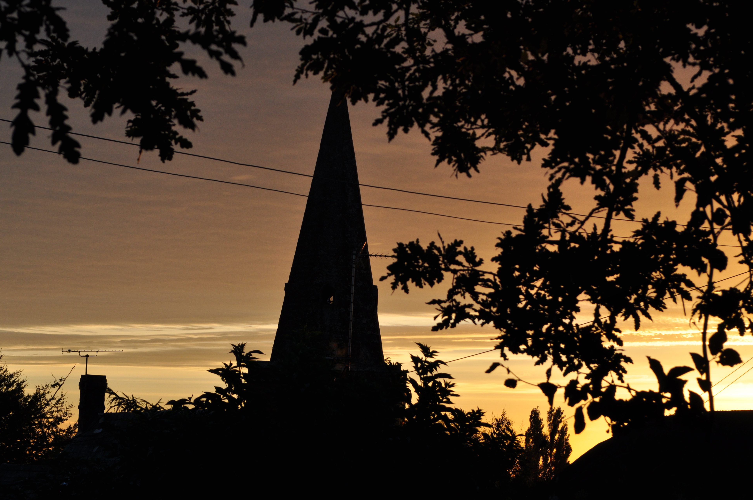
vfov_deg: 14.9
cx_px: 379
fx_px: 1913
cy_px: 256
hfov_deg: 22.3
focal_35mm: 92
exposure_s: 1/320
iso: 200
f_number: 9
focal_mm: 55
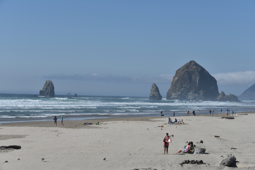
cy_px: 85
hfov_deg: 22.1
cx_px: 128
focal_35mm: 92
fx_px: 652
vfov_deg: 14.9
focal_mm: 92
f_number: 10
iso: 100
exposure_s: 1/400
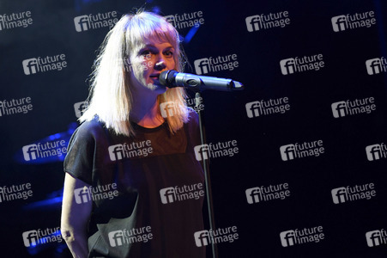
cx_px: 194
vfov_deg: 6.9
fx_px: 2148
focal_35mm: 200
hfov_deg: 10.3
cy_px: 129
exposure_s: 1/200
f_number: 2.8
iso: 2500
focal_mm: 200
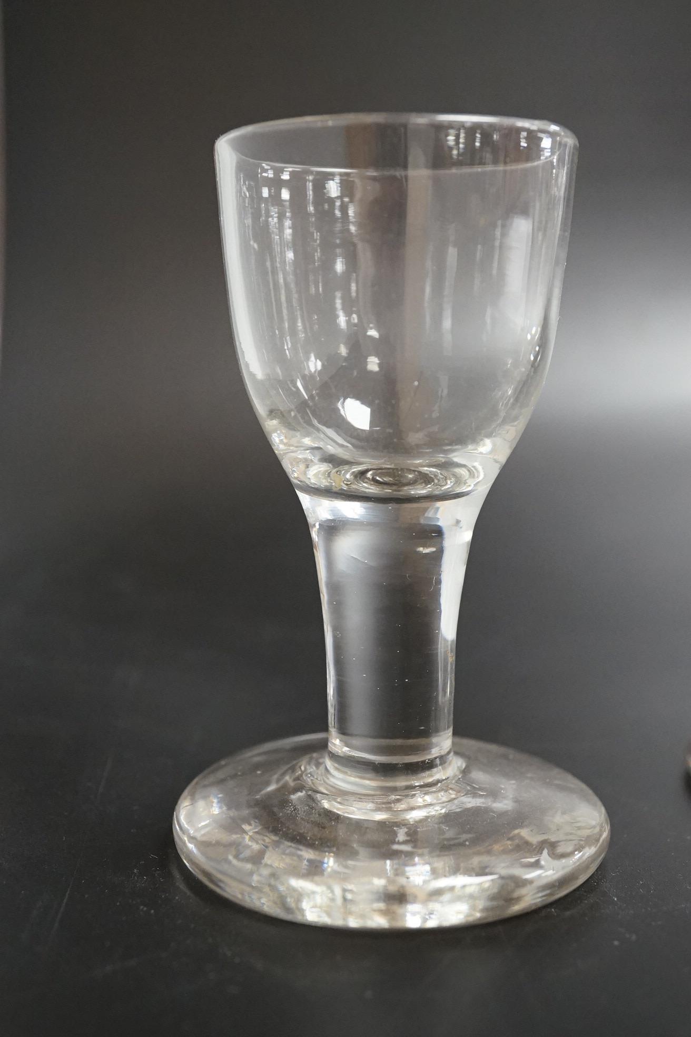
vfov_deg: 43.6
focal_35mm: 45
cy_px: 518
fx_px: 1296
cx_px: 346
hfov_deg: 29.9
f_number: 9
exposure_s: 1/100
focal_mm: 30
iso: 2500
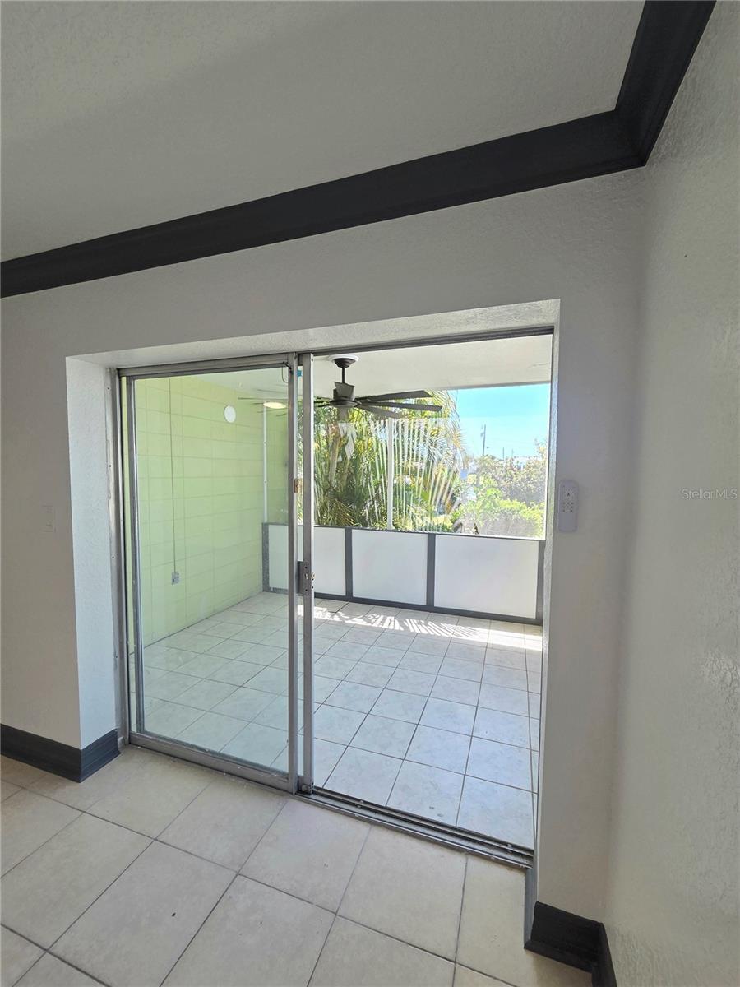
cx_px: 370
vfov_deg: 106.2
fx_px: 371
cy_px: 494
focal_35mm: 13
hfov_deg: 89.9
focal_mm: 2.2
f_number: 2.2
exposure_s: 1/120
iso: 64
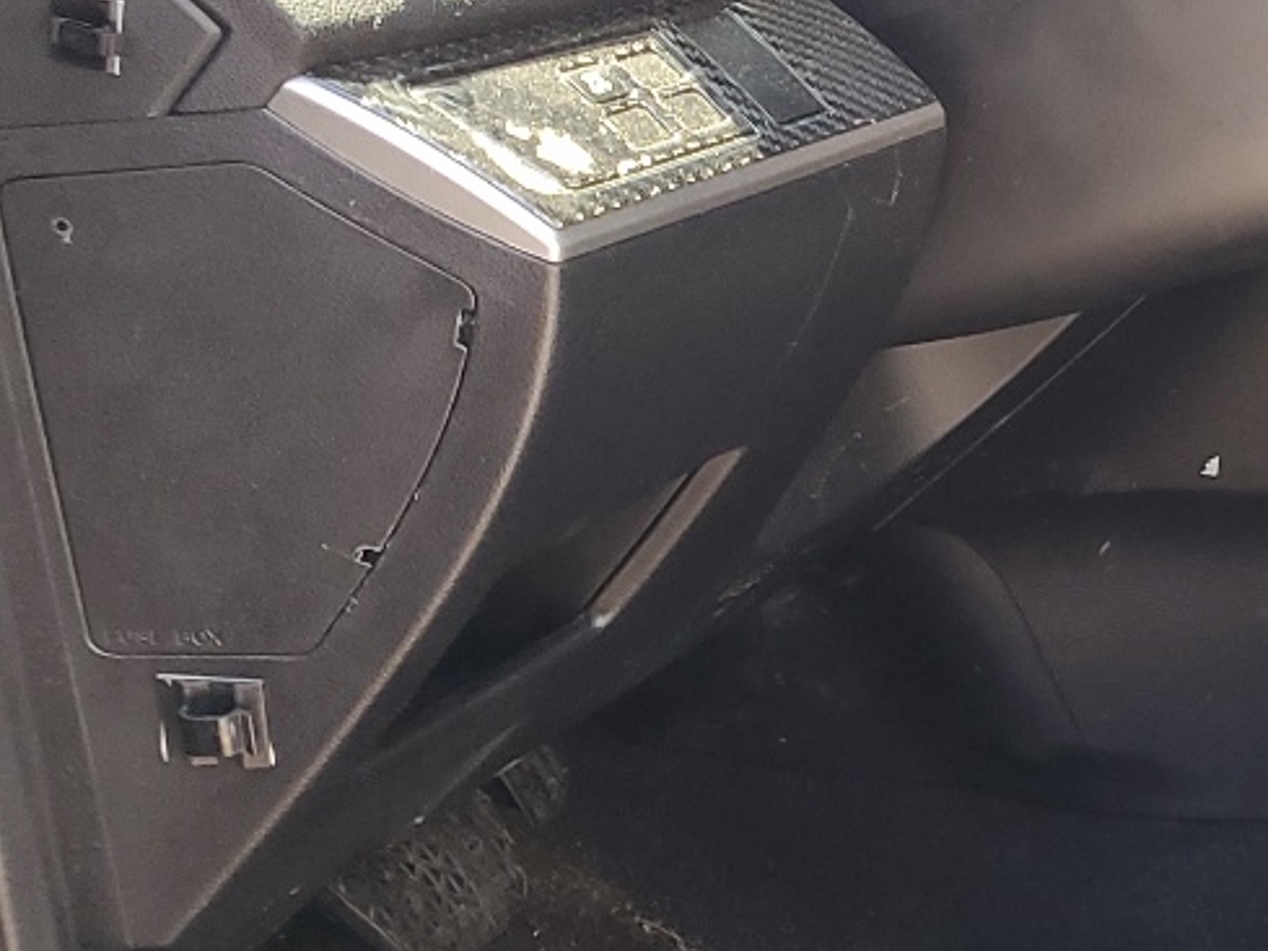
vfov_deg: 17.4
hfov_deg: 19.6
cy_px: 539
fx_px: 3114
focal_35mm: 85
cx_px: 1981
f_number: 1.5
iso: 74
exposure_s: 1/120
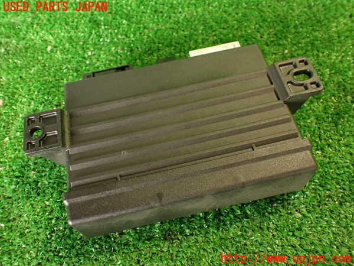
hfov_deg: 56.8
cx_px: 177
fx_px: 327
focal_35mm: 32
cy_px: 133
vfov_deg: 44.2
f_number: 2.4
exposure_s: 1/30
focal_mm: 5.79
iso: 500
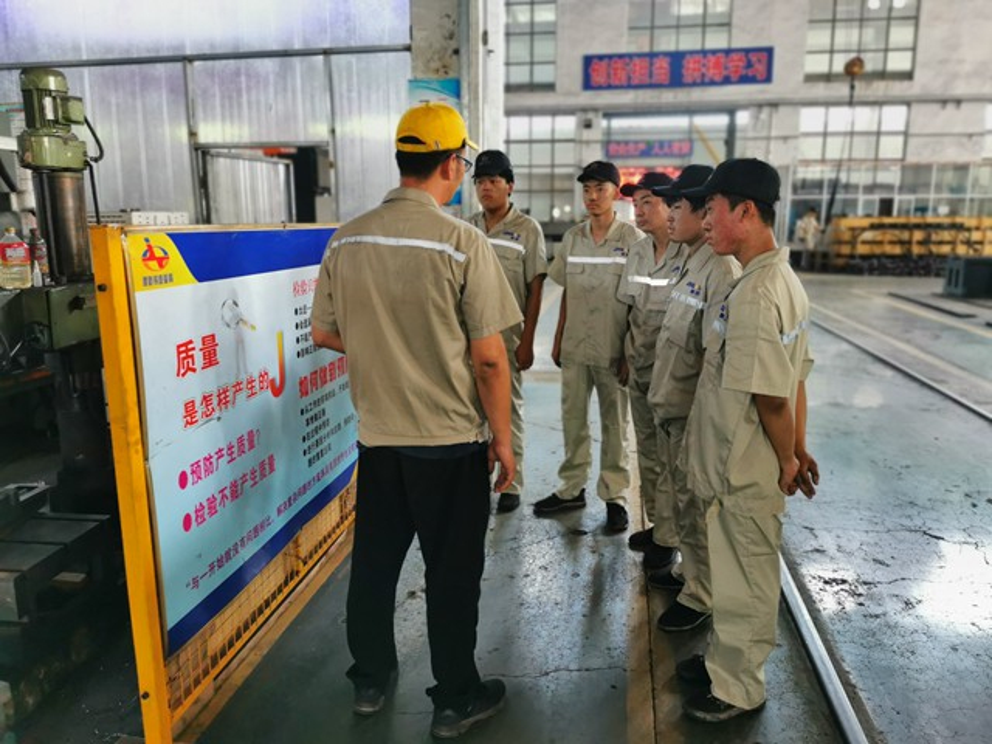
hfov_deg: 65.3
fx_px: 774
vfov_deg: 51.4
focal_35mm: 27
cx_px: 496
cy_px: 372
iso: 200
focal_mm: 5.56
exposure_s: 1/60
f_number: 1.6
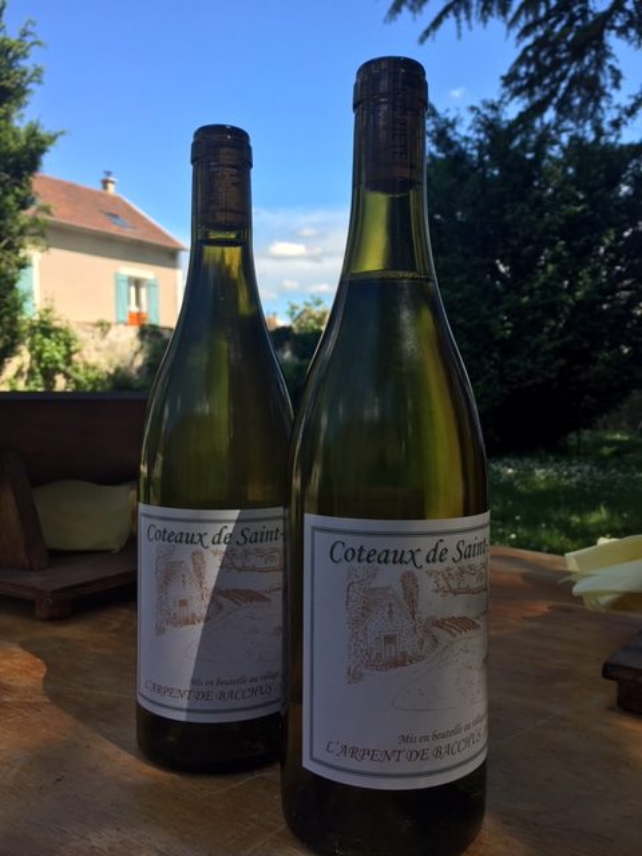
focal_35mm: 29
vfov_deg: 61.7
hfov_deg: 48.2
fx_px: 717
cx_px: 321
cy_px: 428
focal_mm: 4.15
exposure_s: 1/663
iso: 25
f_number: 2.2
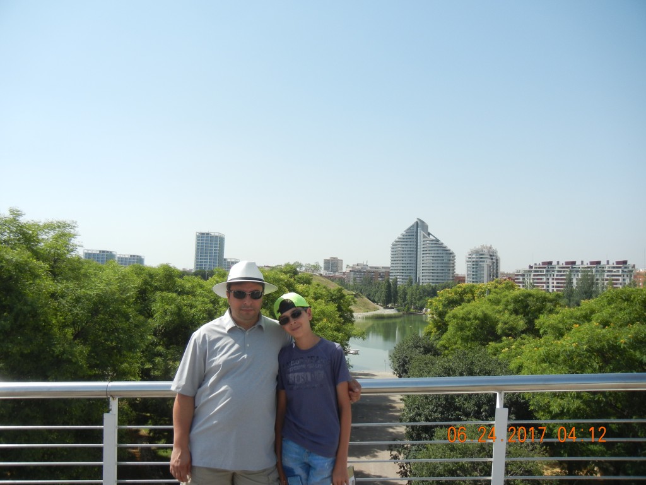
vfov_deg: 46.8
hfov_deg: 60.0
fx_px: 560
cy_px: 242
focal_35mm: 30
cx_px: 323
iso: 160
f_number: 7
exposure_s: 1/345
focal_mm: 5.4
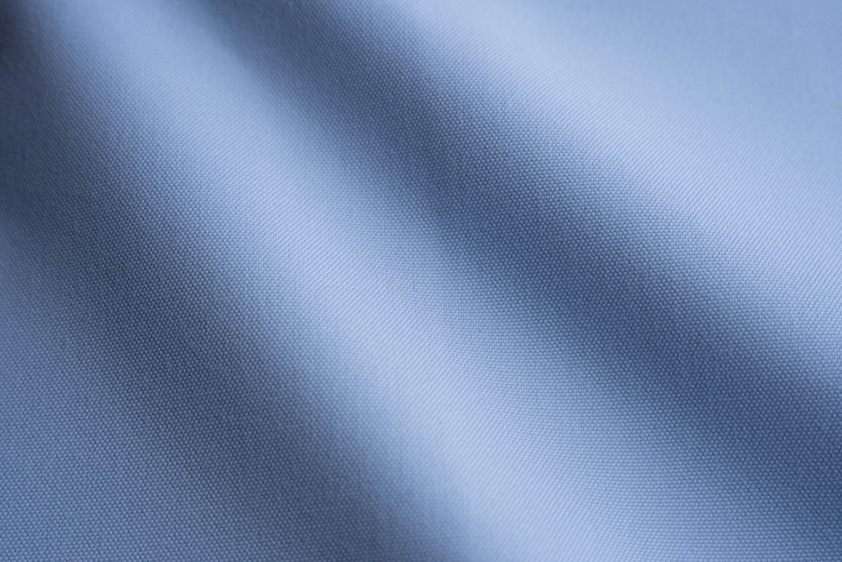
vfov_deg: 19.5
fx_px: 1637
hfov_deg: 28.8
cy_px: 281
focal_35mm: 70
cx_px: 421
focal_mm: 70
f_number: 6.3
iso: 100
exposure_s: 1/25
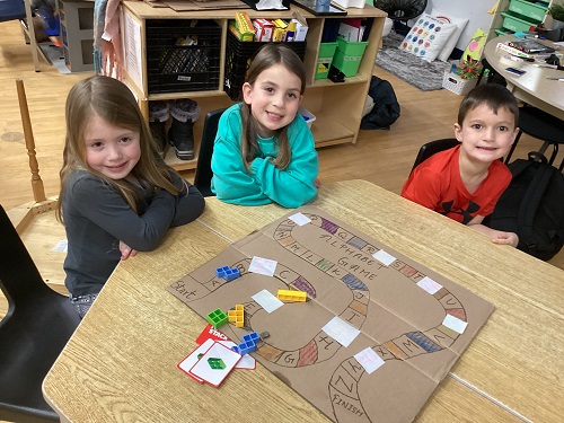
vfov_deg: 45.4
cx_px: 282
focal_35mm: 31
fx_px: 505
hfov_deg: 58.4
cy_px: 212
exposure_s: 1/33
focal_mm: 3.3
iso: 250
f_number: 2.4
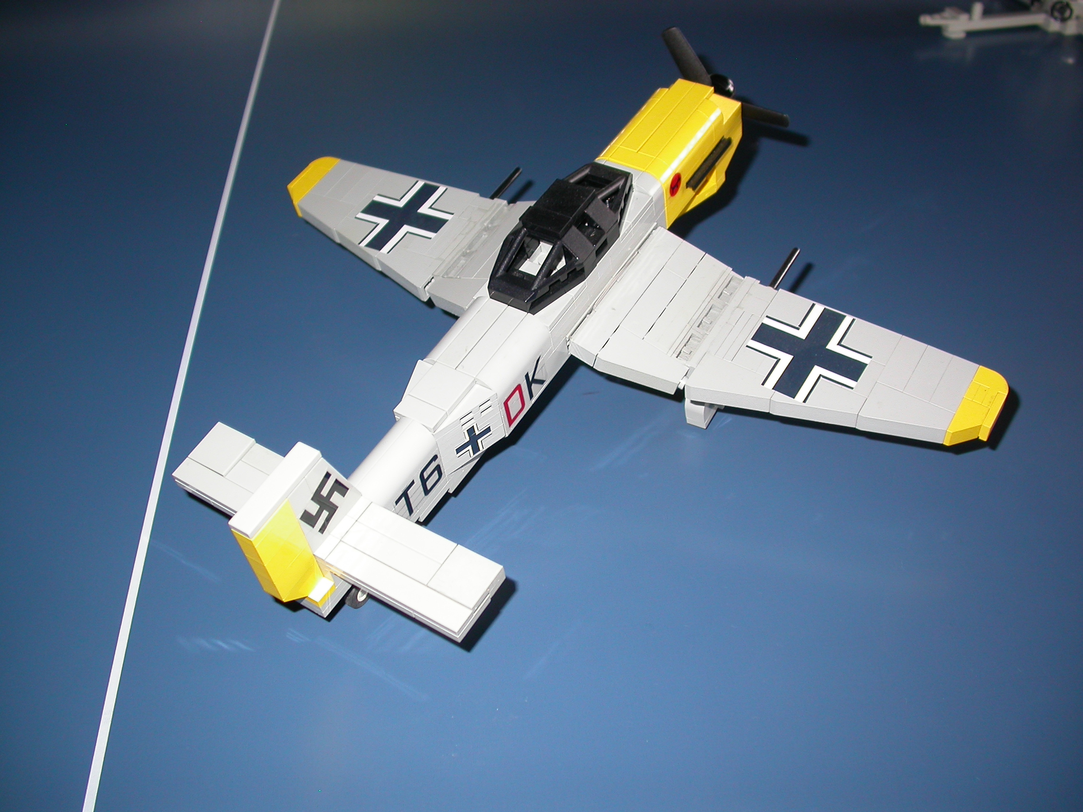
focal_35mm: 38
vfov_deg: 37.7
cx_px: 542
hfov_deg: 49.0
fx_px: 1189
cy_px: 406
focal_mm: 7.85
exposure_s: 1/60
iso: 100
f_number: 2.6
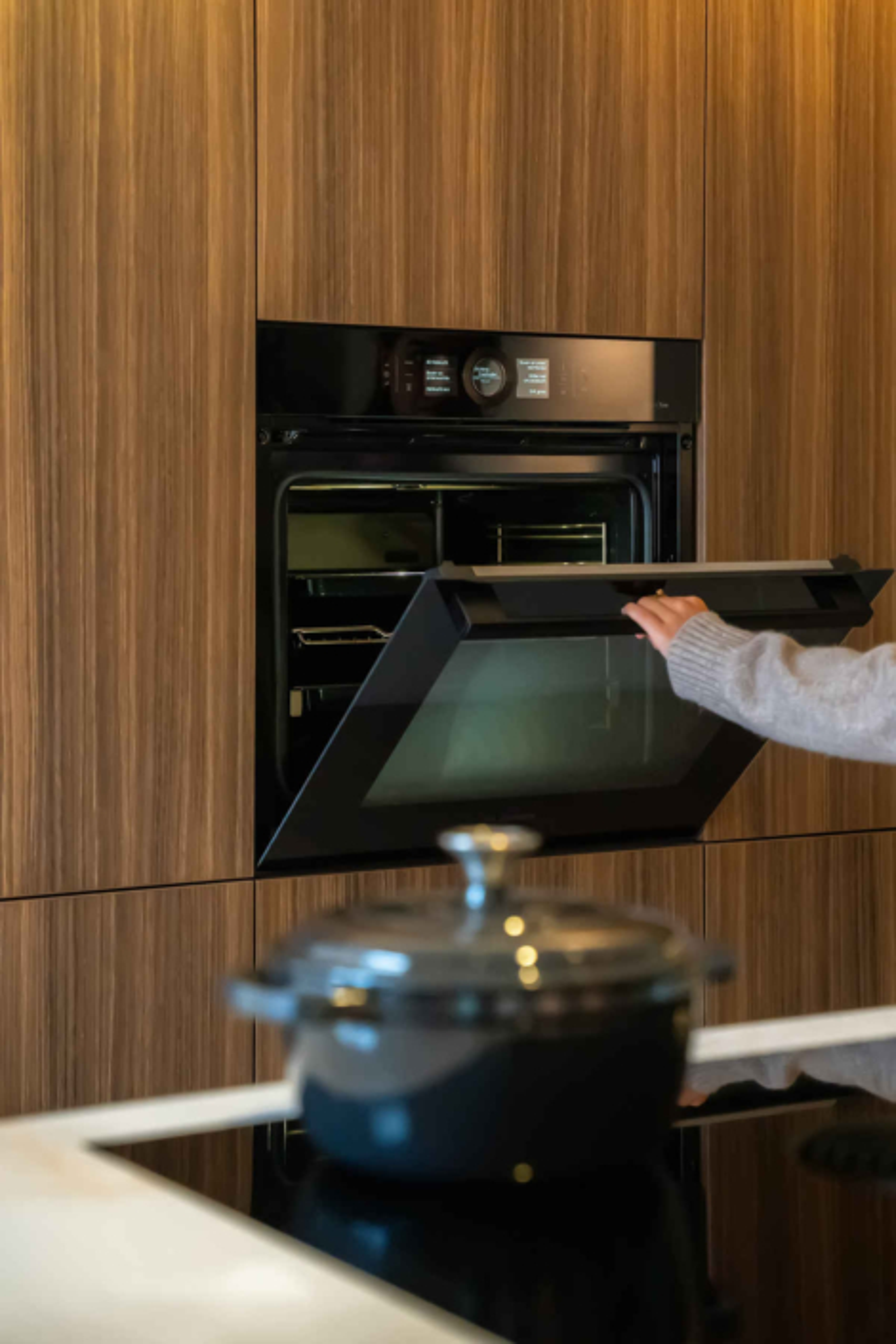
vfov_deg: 28.8
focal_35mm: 70
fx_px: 2613
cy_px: 672
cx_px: 448
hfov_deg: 19.5
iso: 6400
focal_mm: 70
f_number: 4
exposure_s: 1/320
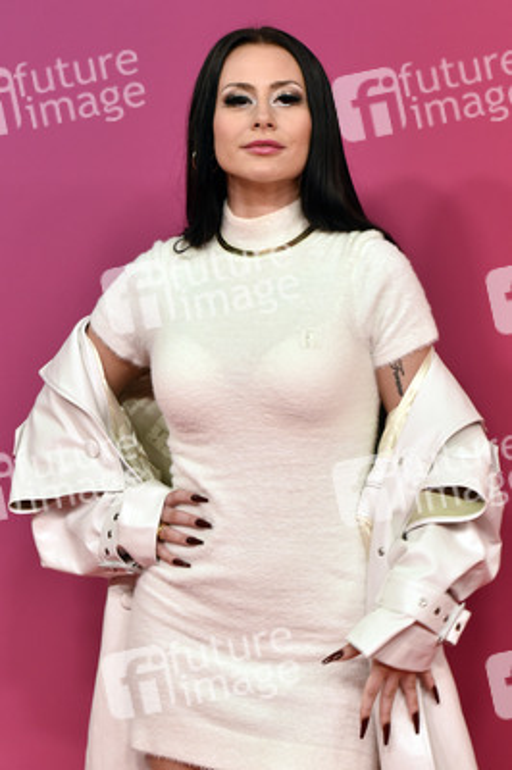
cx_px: 256
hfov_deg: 10.5
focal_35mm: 130
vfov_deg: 15.8
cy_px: 385
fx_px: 2778
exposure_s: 1/200
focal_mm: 130
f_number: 5.6
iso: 2000
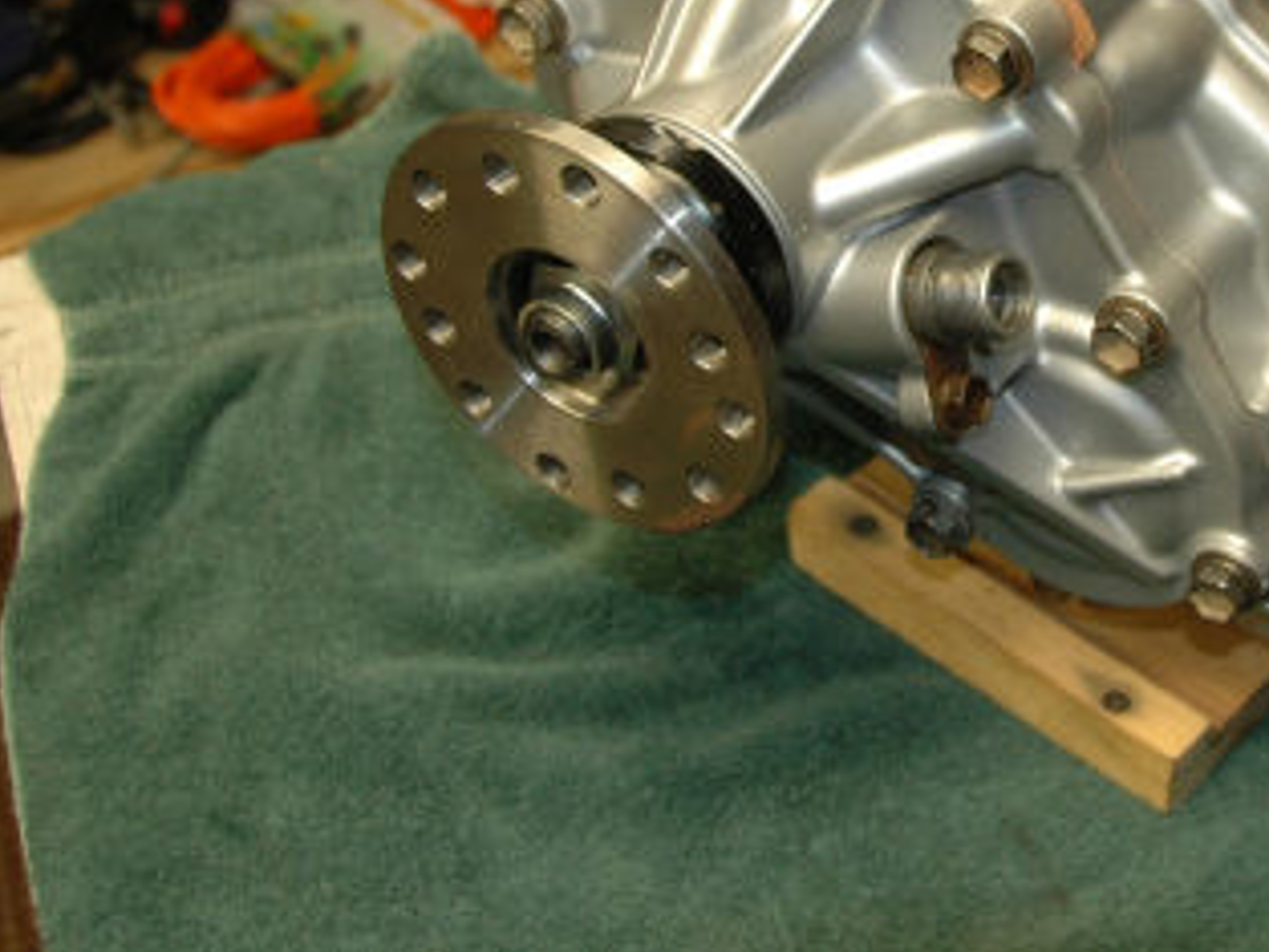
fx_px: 2164
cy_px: 190
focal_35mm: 59
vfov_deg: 24.4
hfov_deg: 31.6
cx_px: 1066
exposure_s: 1/60
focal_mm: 20
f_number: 3.8
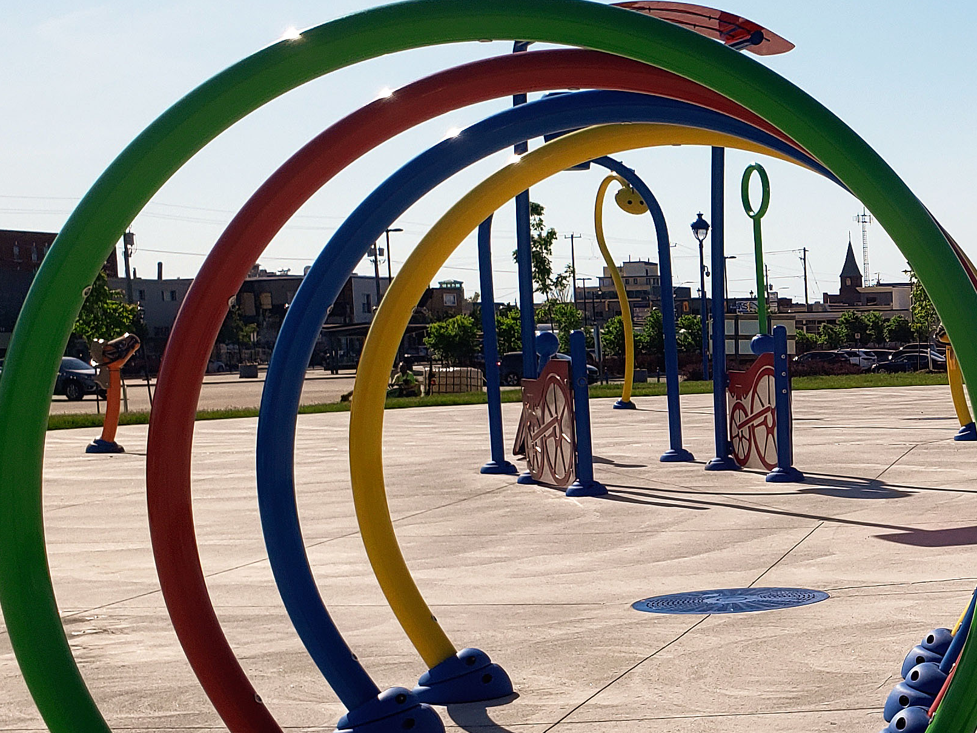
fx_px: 1835
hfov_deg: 27.0
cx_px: 1112
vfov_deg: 22.5
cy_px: 488
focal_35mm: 65
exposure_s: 1/2586
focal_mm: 4.3
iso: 50
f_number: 2.4
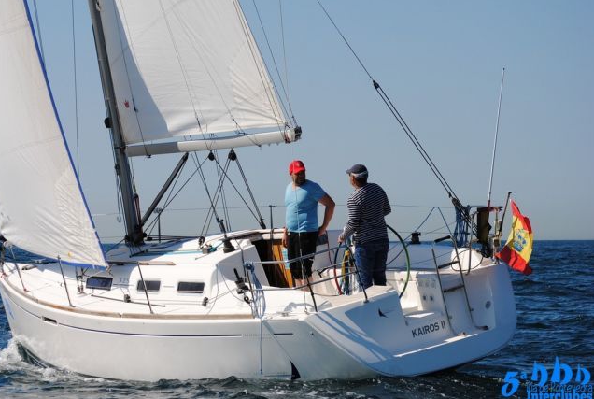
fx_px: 2497
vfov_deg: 9.1
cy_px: 173
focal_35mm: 151
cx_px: 233
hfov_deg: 13.6
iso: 100
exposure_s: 1/640
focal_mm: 80
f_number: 6.3
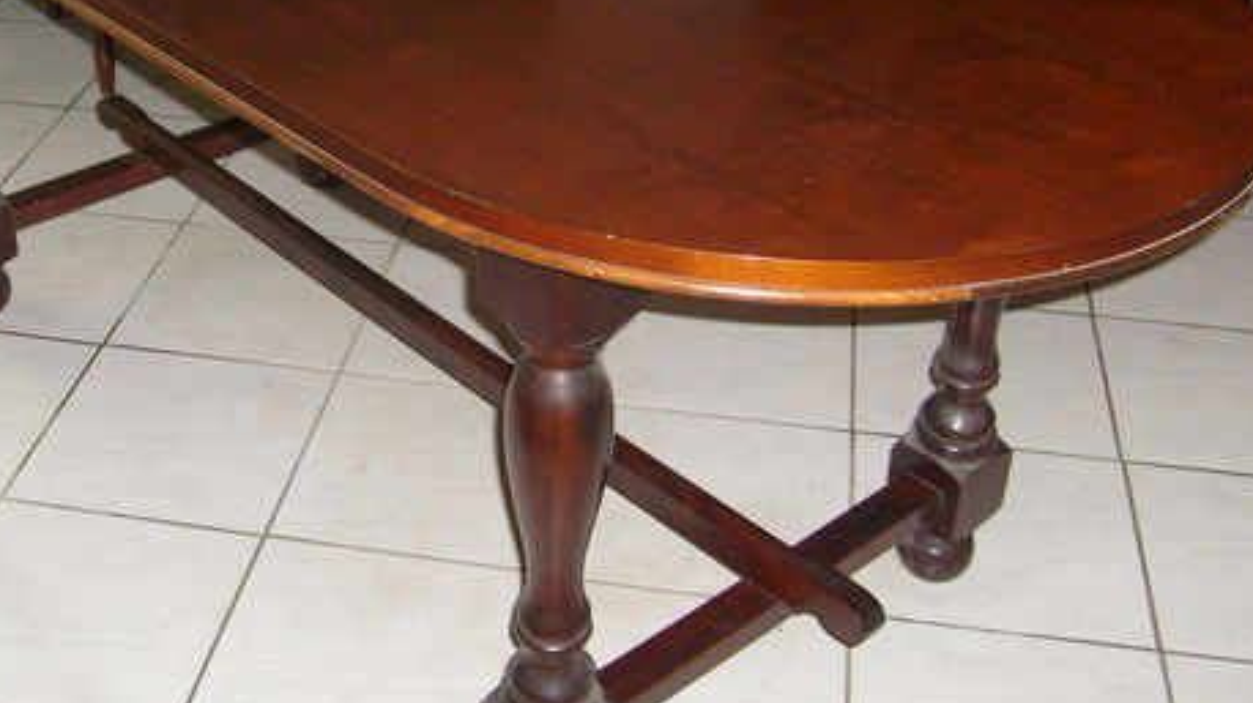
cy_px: 194
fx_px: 1660
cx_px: 487
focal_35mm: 50
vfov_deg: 23.7
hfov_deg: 41.1
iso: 100
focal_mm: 5.8
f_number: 2.8
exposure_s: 1/45
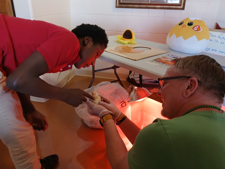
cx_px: 112
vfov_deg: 53.1
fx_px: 169
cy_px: 84
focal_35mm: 26
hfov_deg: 67.3
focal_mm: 3.98
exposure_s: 1/30
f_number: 1.8
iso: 250
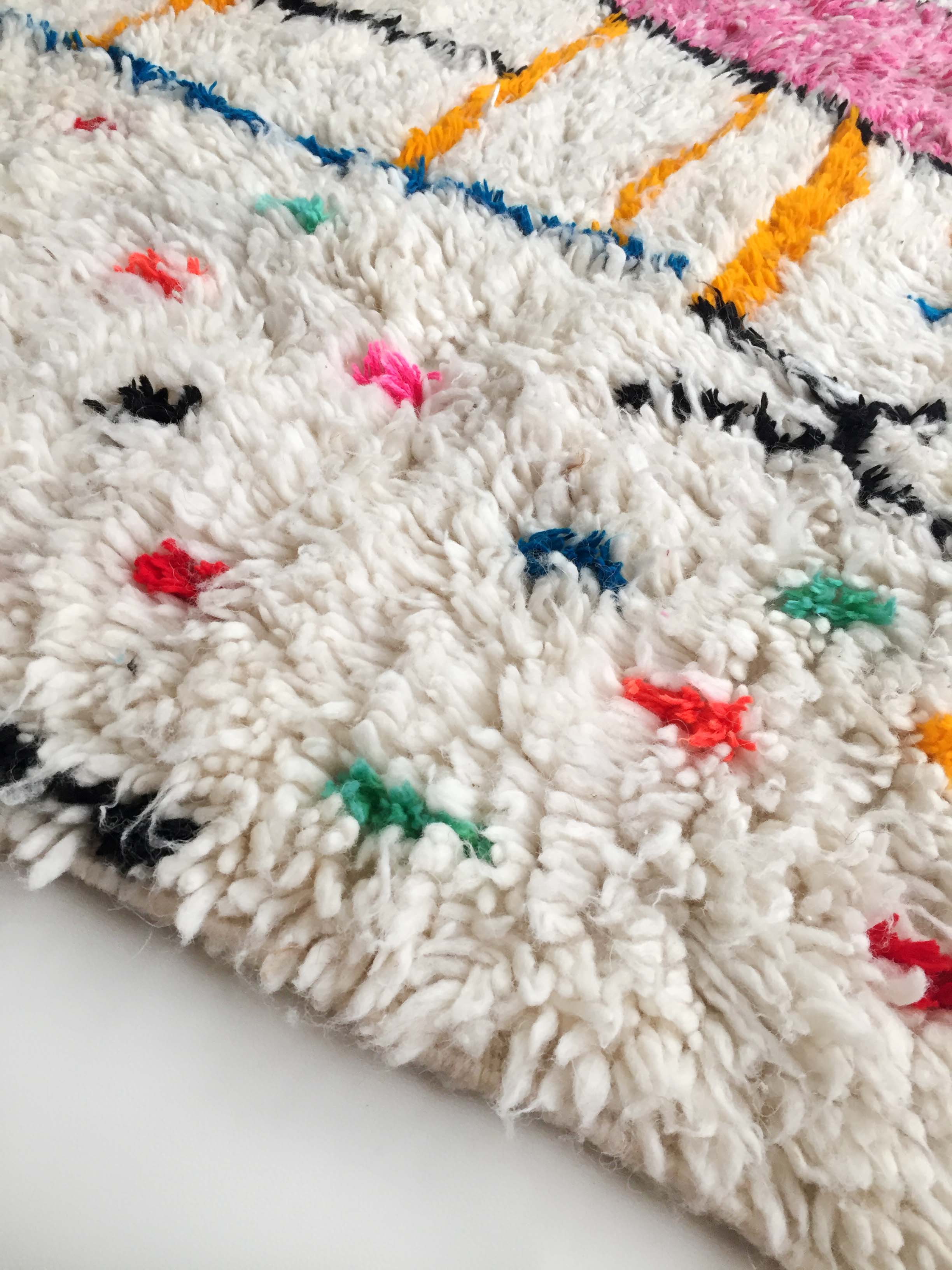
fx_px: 1063
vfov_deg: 61.7
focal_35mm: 29
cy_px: 635
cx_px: 476
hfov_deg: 48.2
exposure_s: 1/33
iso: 80
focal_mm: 4.15
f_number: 2.2
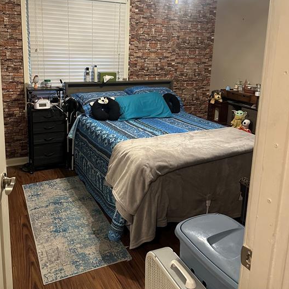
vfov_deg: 51.8
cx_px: 136
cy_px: 103
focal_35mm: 31
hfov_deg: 52.5
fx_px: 293
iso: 500
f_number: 1.78
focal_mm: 6.86
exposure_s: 1/60
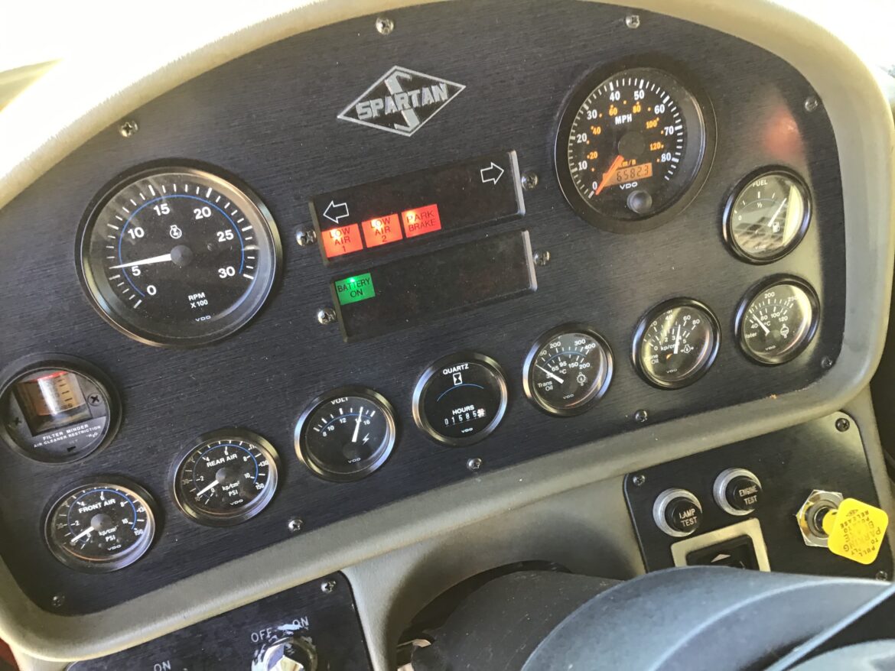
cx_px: 448
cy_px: 336
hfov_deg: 58.3
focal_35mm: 31
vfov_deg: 45.5
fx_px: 802
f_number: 2.4
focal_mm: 3.3
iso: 64
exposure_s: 1/30
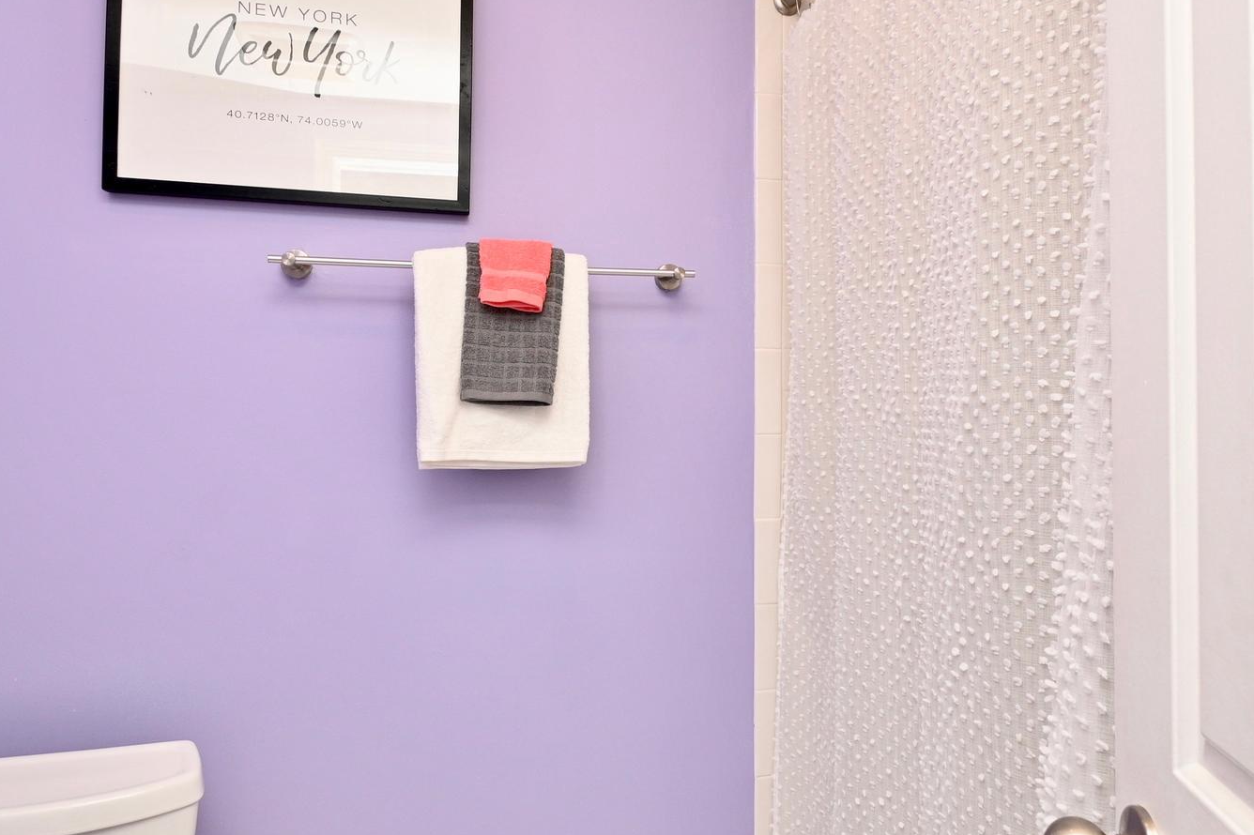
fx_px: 801
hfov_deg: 76.1
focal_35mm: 23
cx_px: 640
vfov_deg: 55.0
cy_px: 374
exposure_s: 1/100
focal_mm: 10
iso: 320
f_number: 7.1
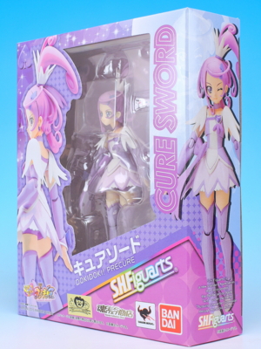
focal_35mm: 85
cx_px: 130
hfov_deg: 17.4
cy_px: 174
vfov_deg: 23.0
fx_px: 855
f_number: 7.1
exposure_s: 1/2
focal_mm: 18.2
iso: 80
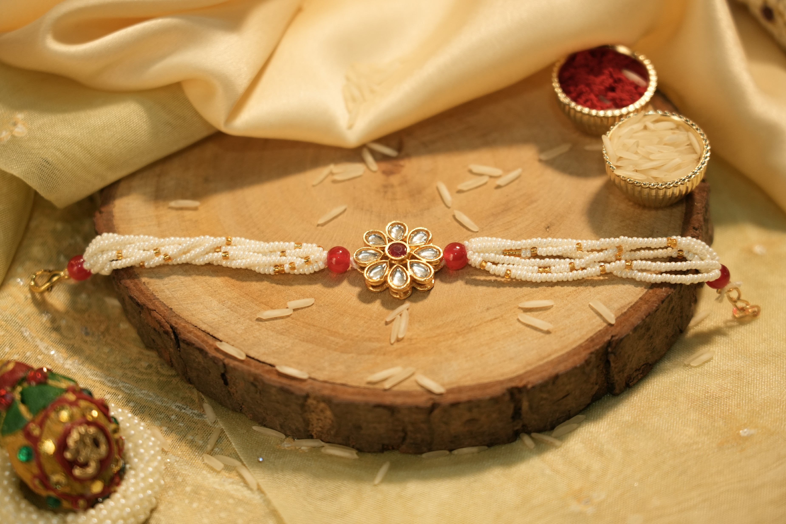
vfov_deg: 13.0
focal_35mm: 105
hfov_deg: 19.5
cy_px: 262
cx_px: 393
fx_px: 2292
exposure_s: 1/125
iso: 1000
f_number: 4.5
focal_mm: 105
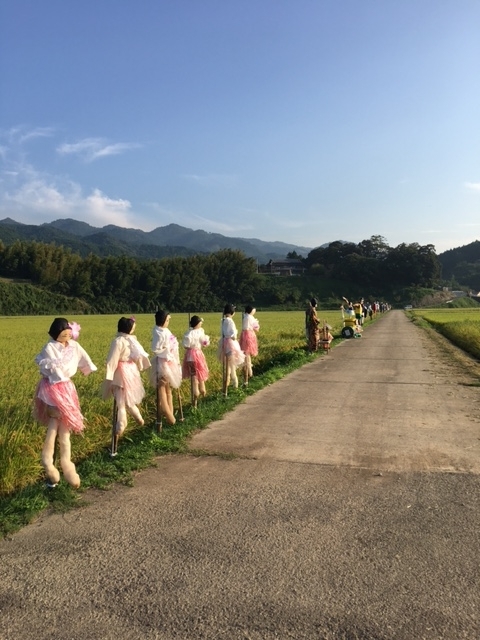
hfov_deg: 48.2
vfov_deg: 61.7
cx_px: 240
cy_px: 320
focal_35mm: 29
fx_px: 536
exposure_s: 1/1166
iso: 25
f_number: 2.2
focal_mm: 4.15
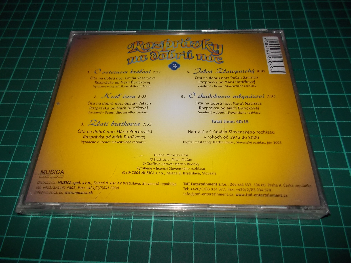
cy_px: 132
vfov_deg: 48.2
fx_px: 294
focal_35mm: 29
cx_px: 176
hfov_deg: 61.7
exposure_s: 1/30
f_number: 3.3
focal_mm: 4.1
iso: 200
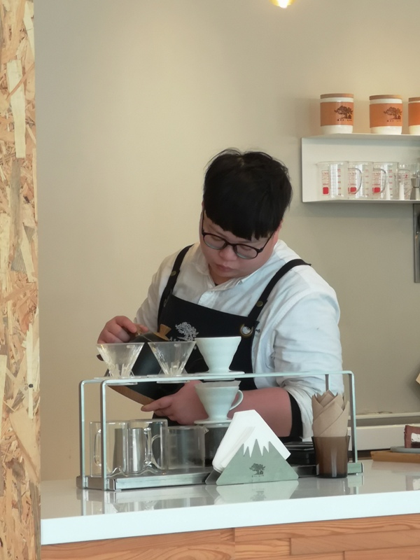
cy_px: 280
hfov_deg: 10.7
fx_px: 2249
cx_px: 210
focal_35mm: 139
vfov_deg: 14.2
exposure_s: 1/45
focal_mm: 7.48
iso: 160
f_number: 2.4
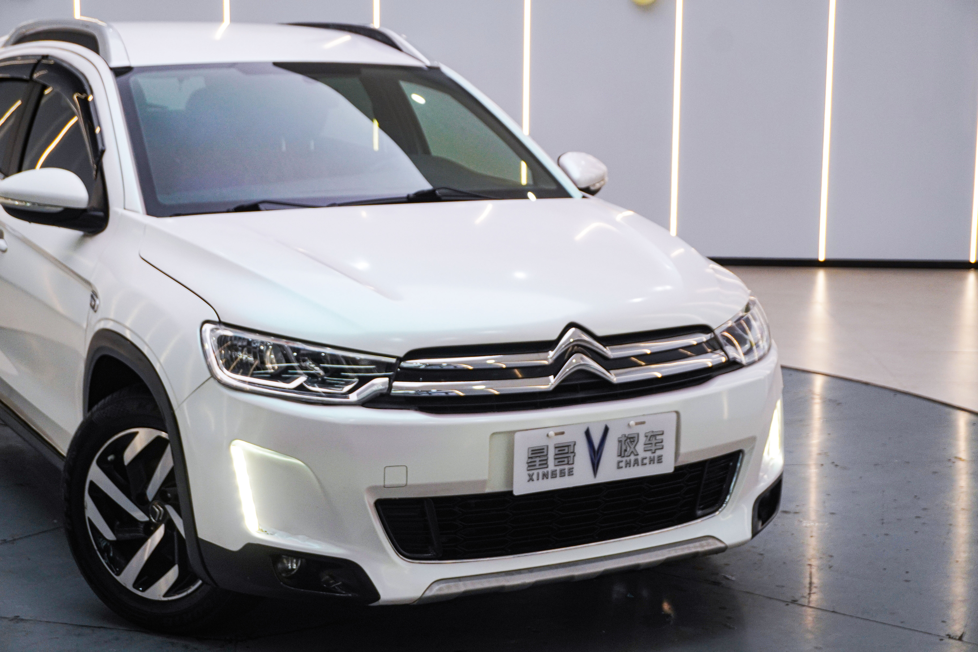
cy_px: 326
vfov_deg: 22.1
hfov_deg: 32.6
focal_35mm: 62
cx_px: 489
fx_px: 1671
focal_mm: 41
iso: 500
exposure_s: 1/80
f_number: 6.3
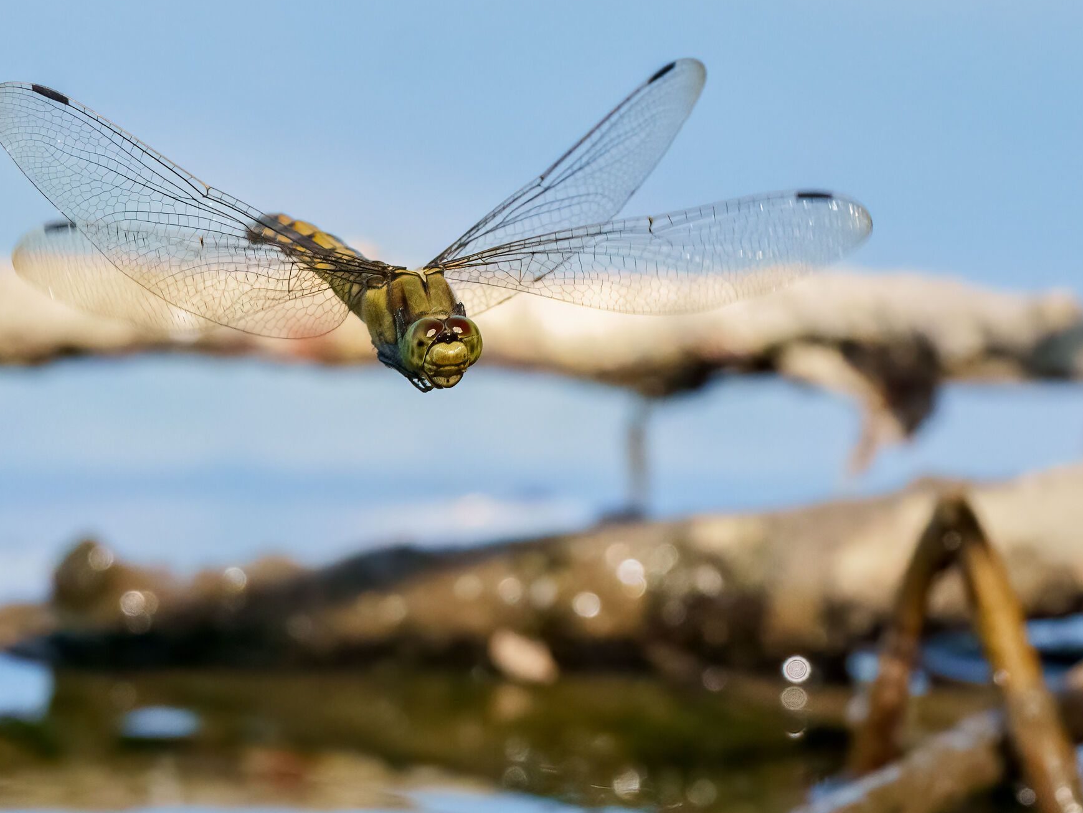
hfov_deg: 2.5
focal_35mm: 796
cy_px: 429
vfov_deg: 1.9
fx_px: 24909
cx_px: 534
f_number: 9
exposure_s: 1/2500
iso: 8000
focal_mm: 600
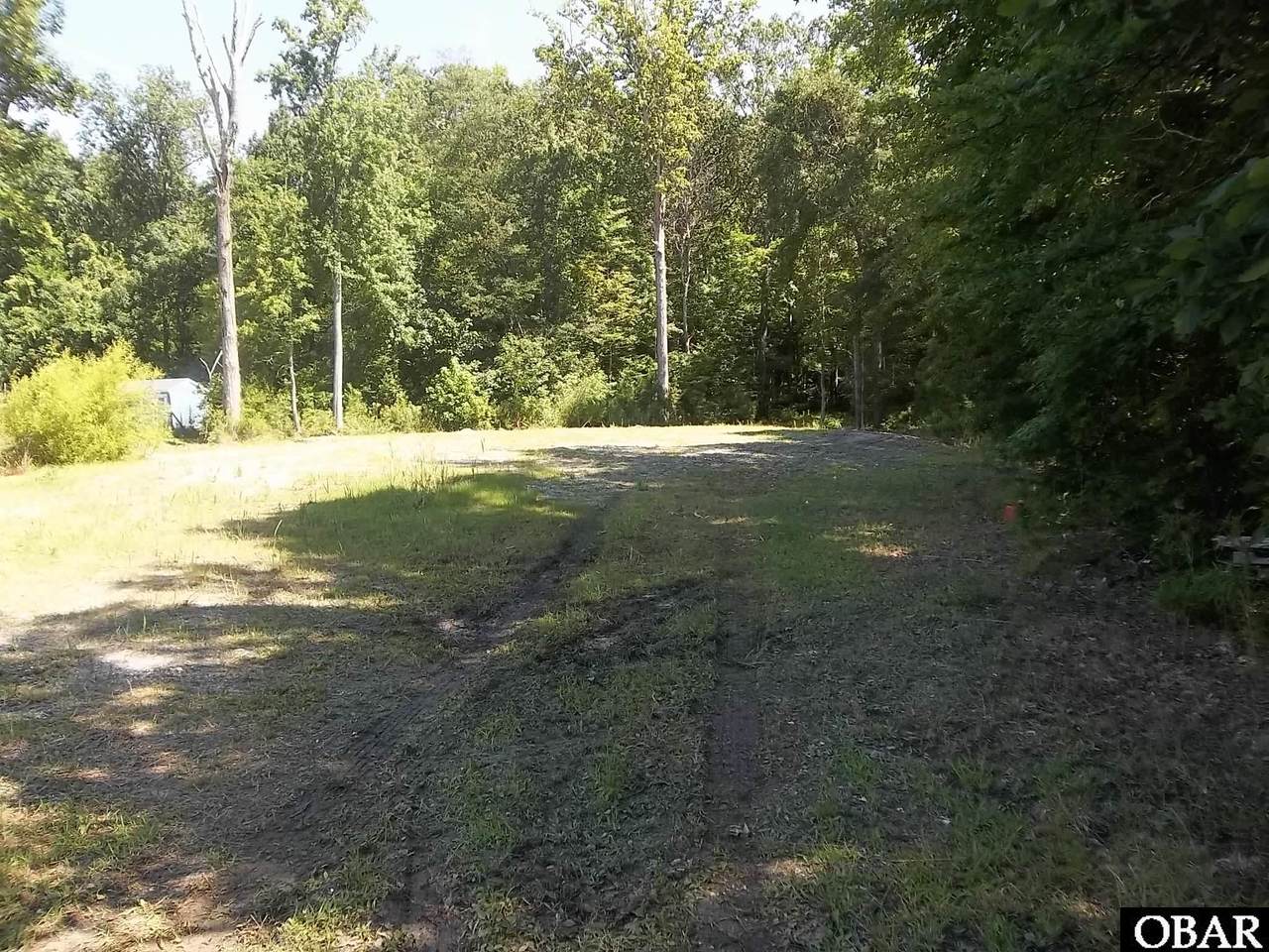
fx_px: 990
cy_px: 476
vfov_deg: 51.4
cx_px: 634
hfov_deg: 65.3
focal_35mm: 27
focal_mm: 4.9
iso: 80
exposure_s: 1/250
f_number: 3.5
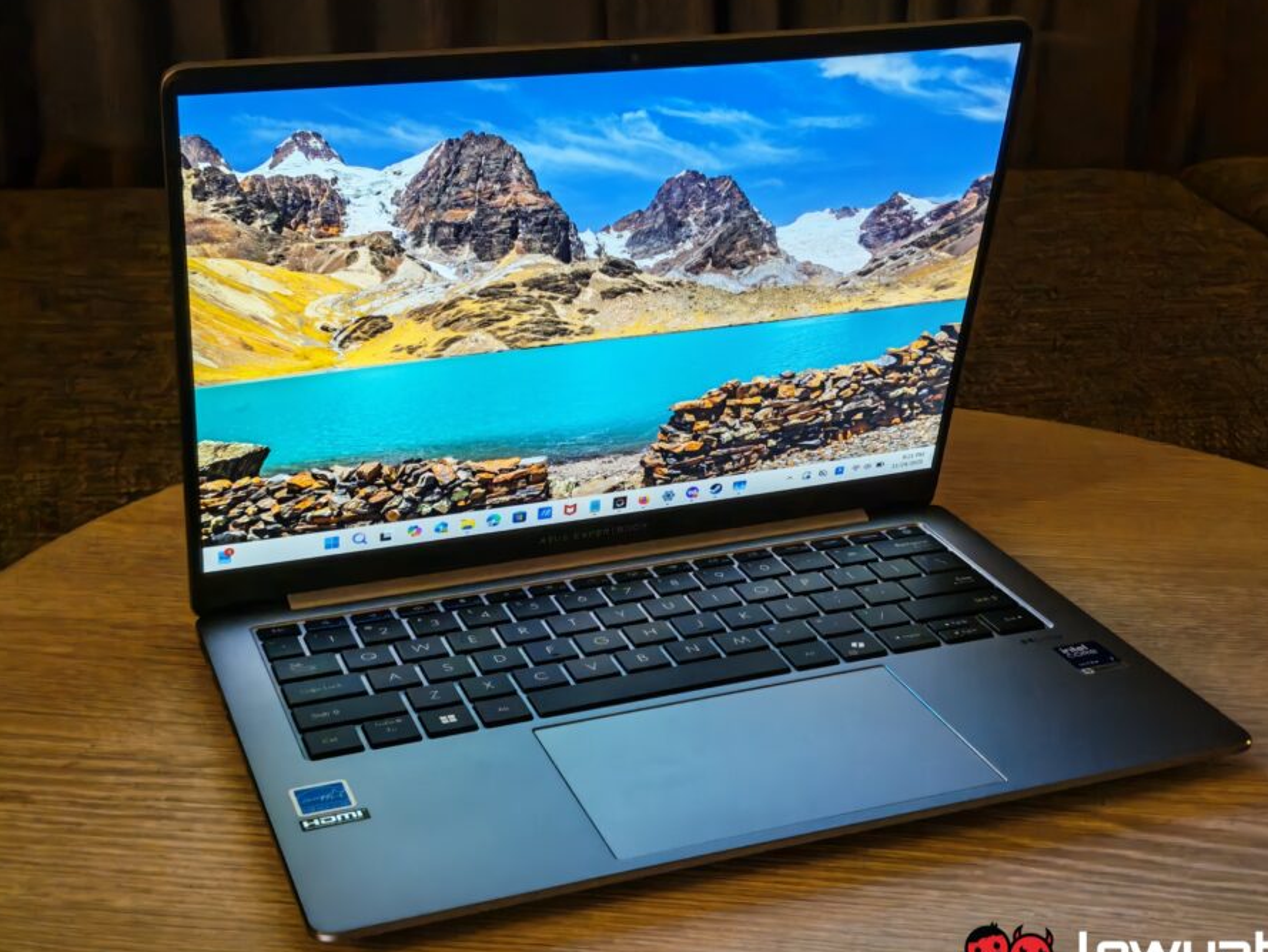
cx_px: 680
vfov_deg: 27.5
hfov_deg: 36.1
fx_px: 1942
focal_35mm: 53
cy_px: 460
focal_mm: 5.4
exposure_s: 1/50
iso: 200
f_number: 1.6
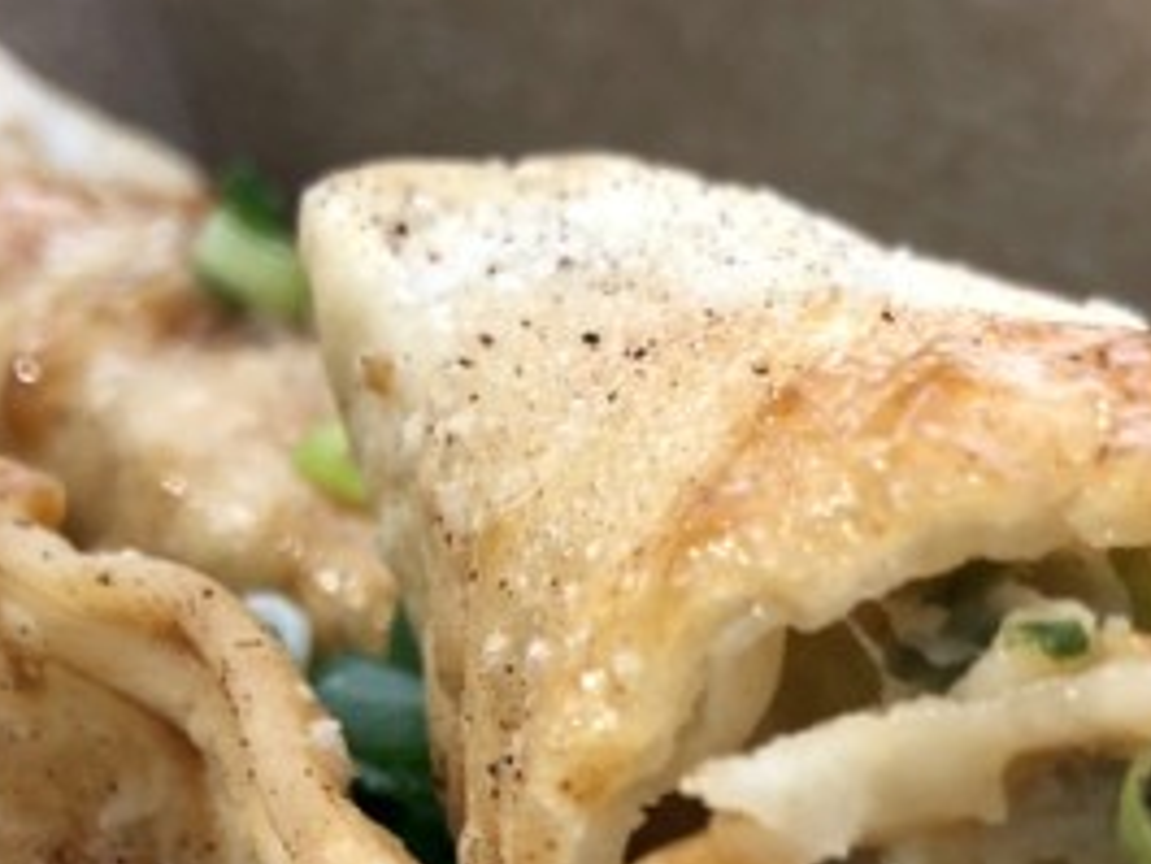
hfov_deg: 25.9
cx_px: 908
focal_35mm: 74
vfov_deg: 18.7
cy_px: 1066
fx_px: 2462
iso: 20
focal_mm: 3.99
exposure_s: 1/463
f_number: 1.8
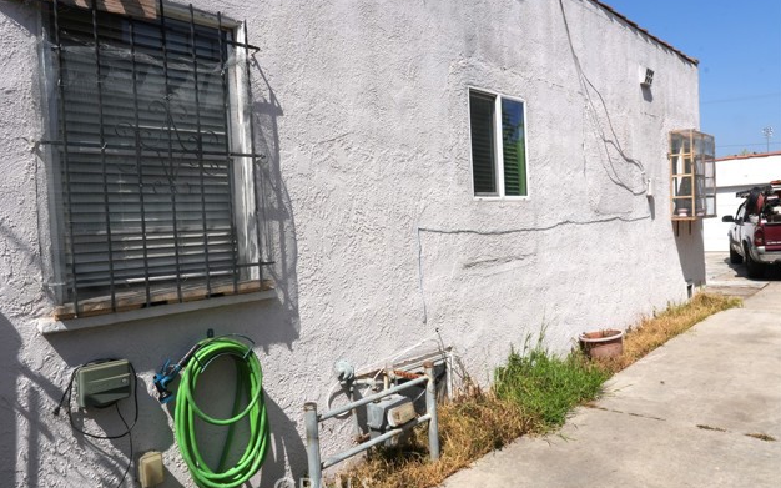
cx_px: 388
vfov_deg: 49.3
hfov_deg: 72.6
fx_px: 532
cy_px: 240
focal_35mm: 25
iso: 125
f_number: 22
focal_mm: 16
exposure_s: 1/60.1
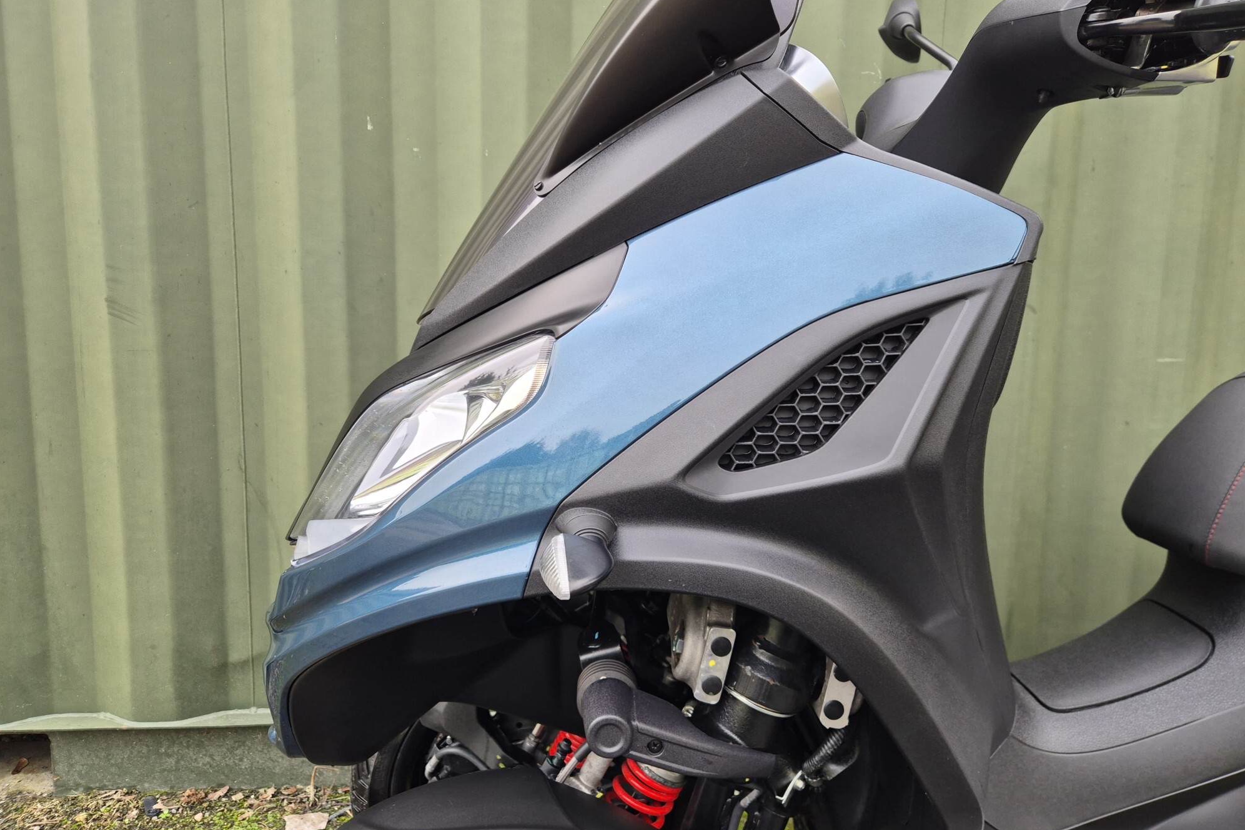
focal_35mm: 24
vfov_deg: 53.1
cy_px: 395
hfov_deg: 73.7
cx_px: 622
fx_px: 830
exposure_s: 1/180
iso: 160
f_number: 1.8
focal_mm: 5.4
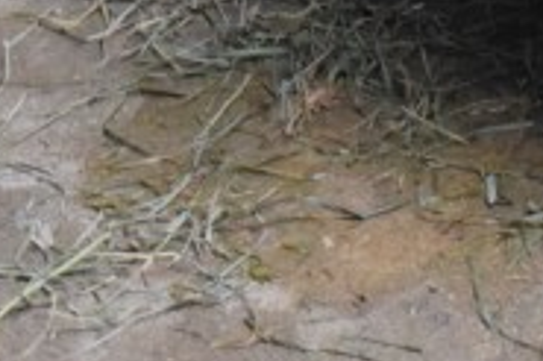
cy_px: -188
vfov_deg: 0.8
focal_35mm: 1663
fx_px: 25061
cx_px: 778
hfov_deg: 1.2
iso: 6400
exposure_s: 1/250
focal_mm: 200
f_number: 5.6
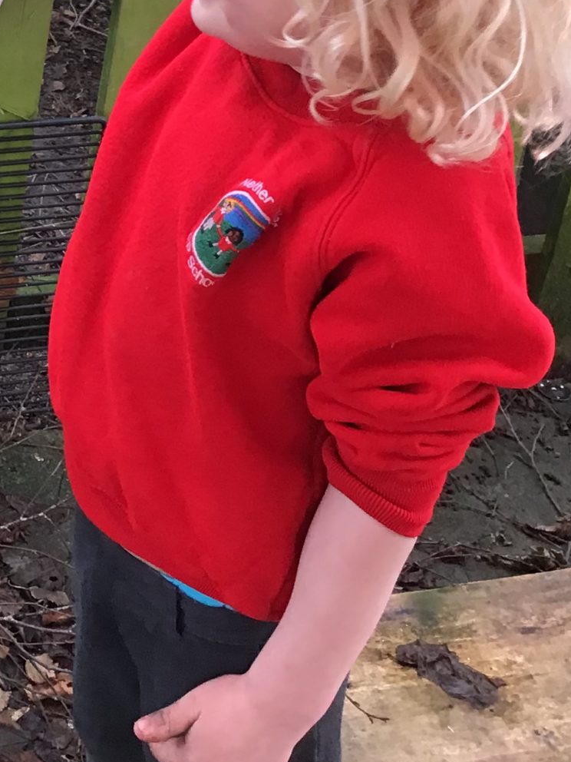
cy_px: -142
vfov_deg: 22.6
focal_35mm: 80
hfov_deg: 17.6
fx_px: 1759
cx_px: -111
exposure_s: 1/33
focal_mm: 3.3
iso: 25
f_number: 2.4
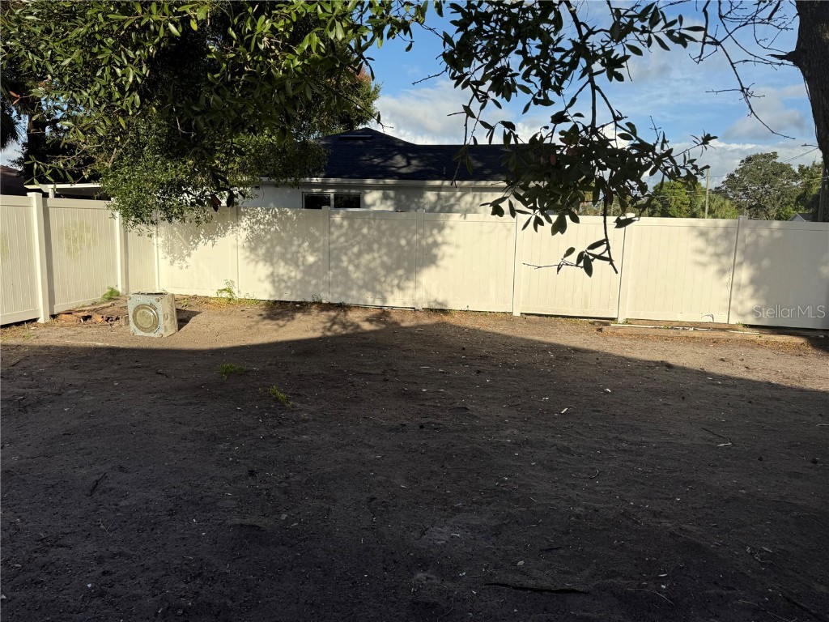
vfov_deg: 56.8
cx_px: 414
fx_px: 575
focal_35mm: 24
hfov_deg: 71.6
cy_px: 311
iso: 80
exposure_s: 1/4673
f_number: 1.78
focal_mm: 6.76
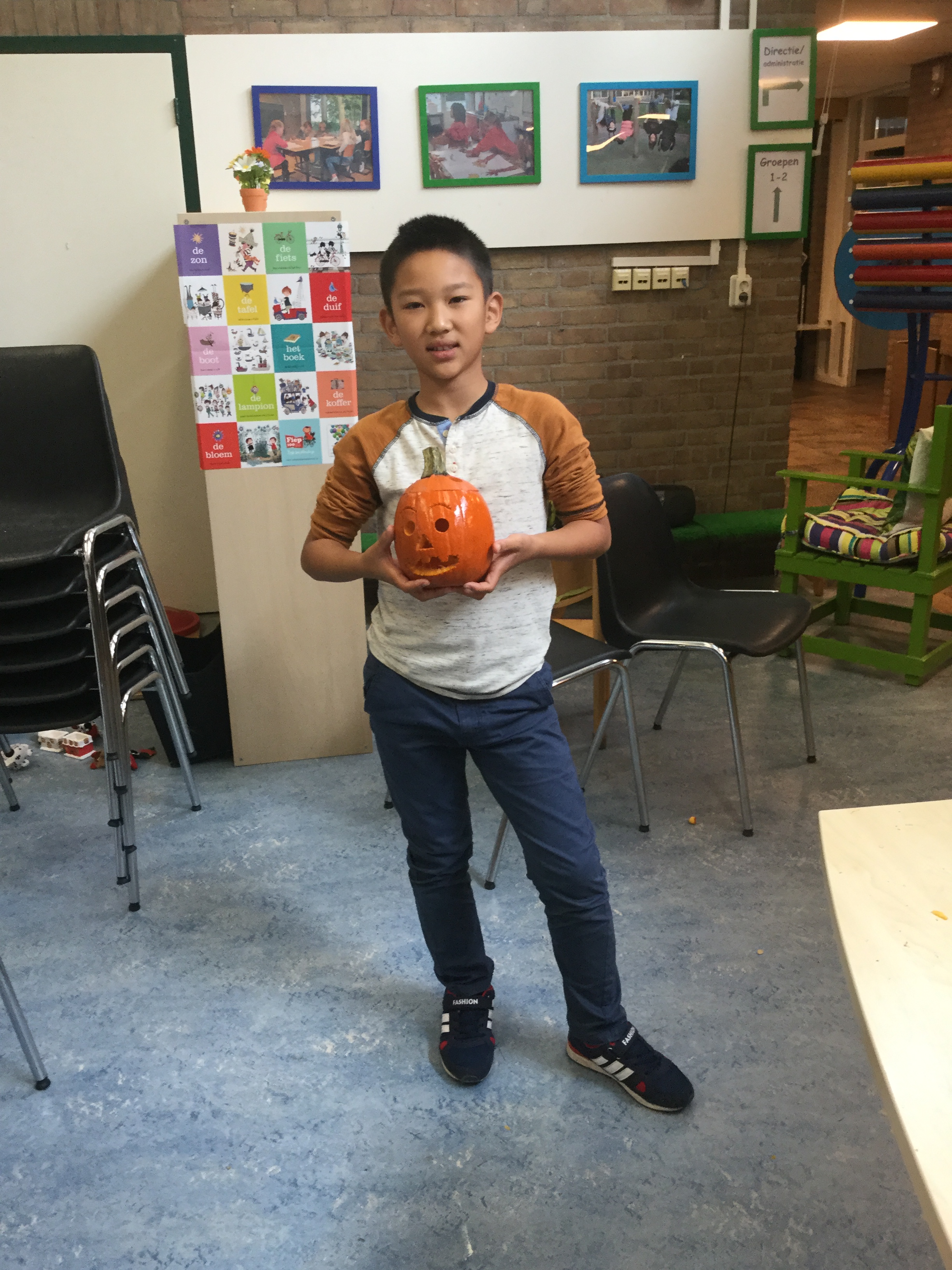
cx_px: 476
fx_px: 1137
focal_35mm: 31
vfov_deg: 58.4
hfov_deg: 45.4
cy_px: 635
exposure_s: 1/33
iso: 50
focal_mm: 3.3
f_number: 2.4
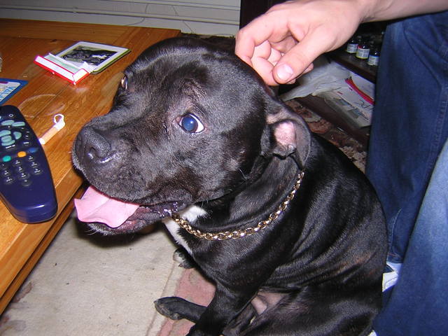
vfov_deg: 39.7
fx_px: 466
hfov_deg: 51.4
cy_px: 168
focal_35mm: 36
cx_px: 224
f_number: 2.6
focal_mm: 4.7
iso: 100
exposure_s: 1/60.1
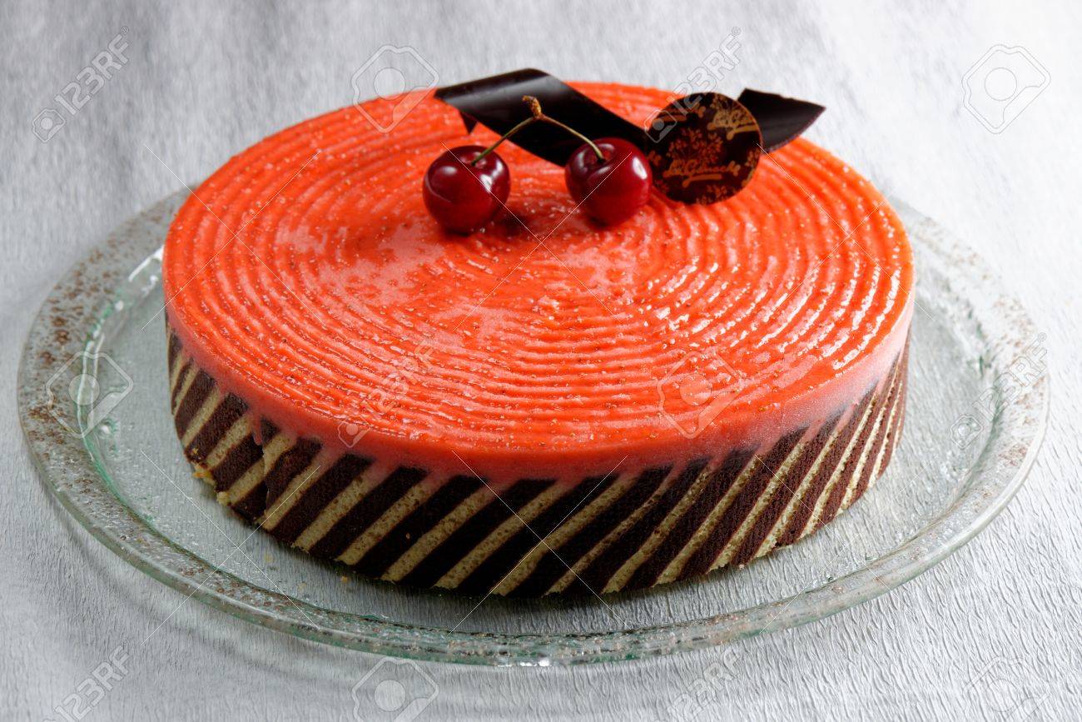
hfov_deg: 19.5
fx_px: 3156
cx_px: 541
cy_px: 361
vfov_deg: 13.0
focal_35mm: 105
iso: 100
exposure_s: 1/160
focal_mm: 105
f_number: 13
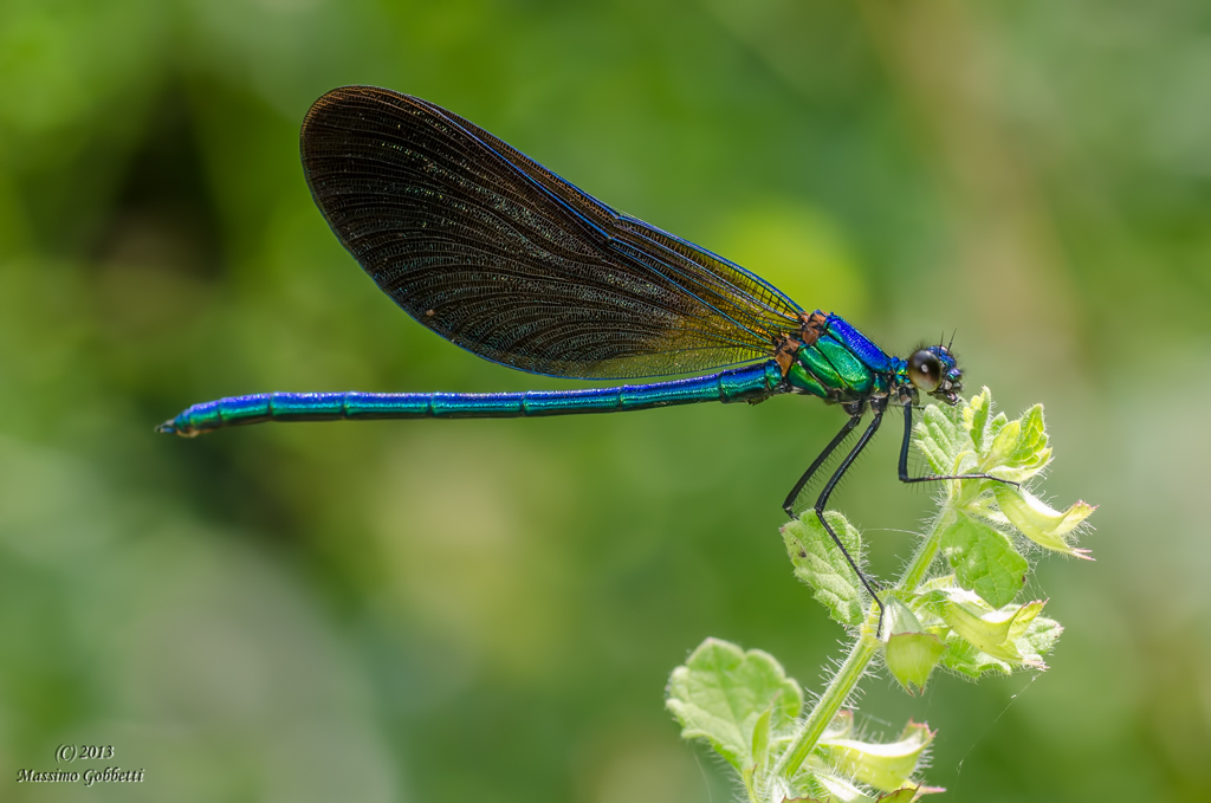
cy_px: 402
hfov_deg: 15.2
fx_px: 4533
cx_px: 606
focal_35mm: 135
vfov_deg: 10.1
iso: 200
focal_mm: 90
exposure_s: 1/100
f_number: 11
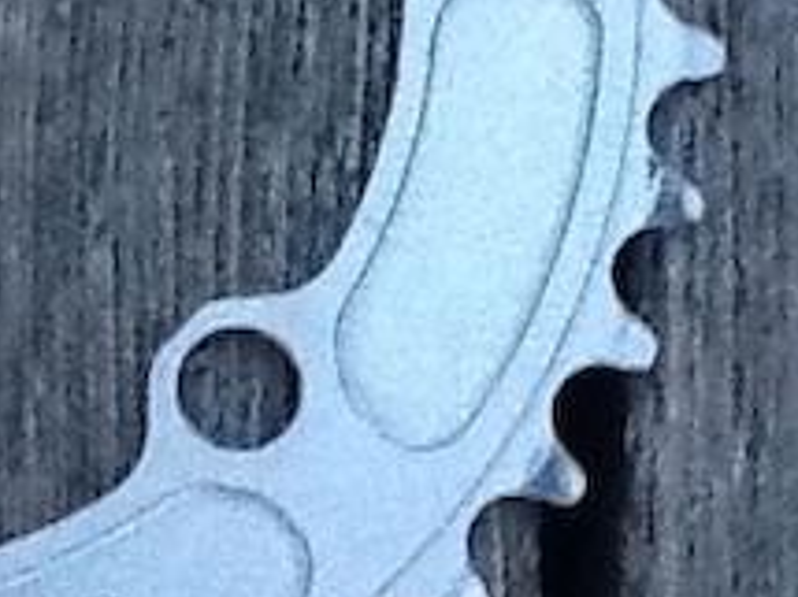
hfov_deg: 15.8
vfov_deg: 12.3
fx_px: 2742
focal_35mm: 119
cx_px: -197
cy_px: 7
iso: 400
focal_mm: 2.03
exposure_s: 1/17
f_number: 2.4
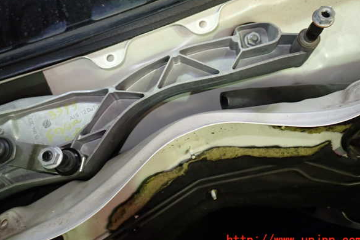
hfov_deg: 58.7
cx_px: 181
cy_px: 110
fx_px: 320
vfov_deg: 41.1
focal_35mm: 32
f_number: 2.3
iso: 250
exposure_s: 1/30
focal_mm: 5.4
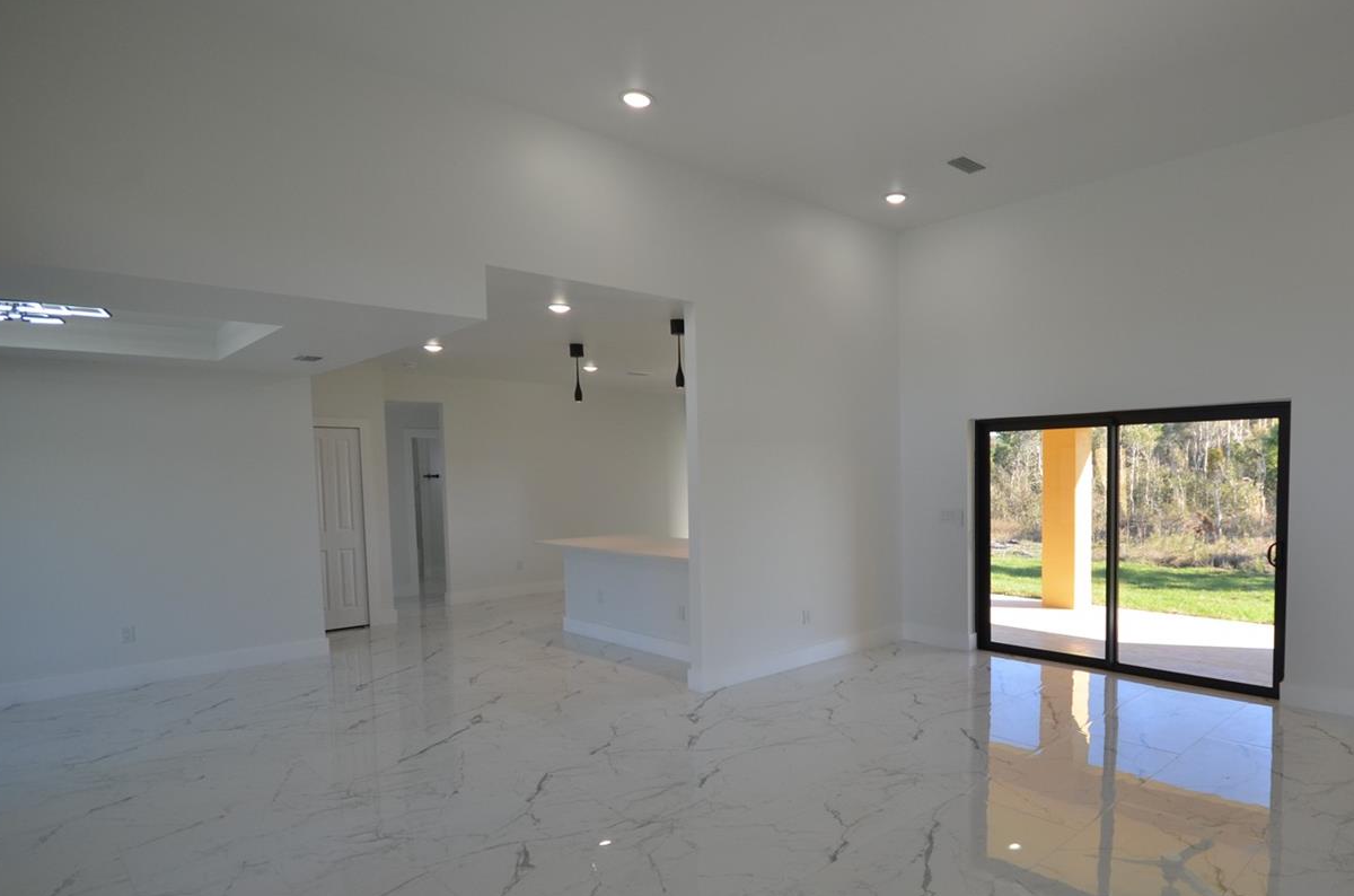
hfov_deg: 82.8
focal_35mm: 20
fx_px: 750
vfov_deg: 61.5
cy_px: 504
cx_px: 833
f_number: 5.6
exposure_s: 1/125
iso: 320
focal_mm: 10
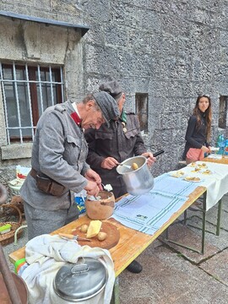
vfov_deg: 73.9
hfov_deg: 58.9
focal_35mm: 23
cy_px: 152
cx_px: 114
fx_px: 202
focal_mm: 5.54
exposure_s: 1/219
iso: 40
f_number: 1.8
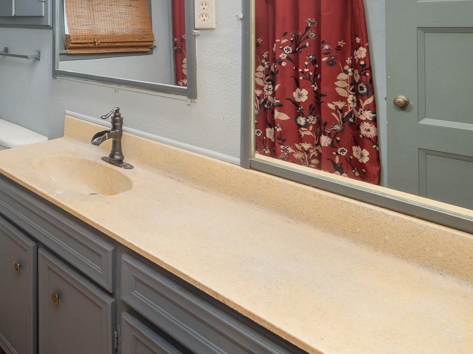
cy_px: 27
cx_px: 10
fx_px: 396
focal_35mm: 29
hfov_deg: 50.9
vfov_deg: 43.5
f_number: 5
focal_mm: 7
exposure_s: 1/13
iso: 500
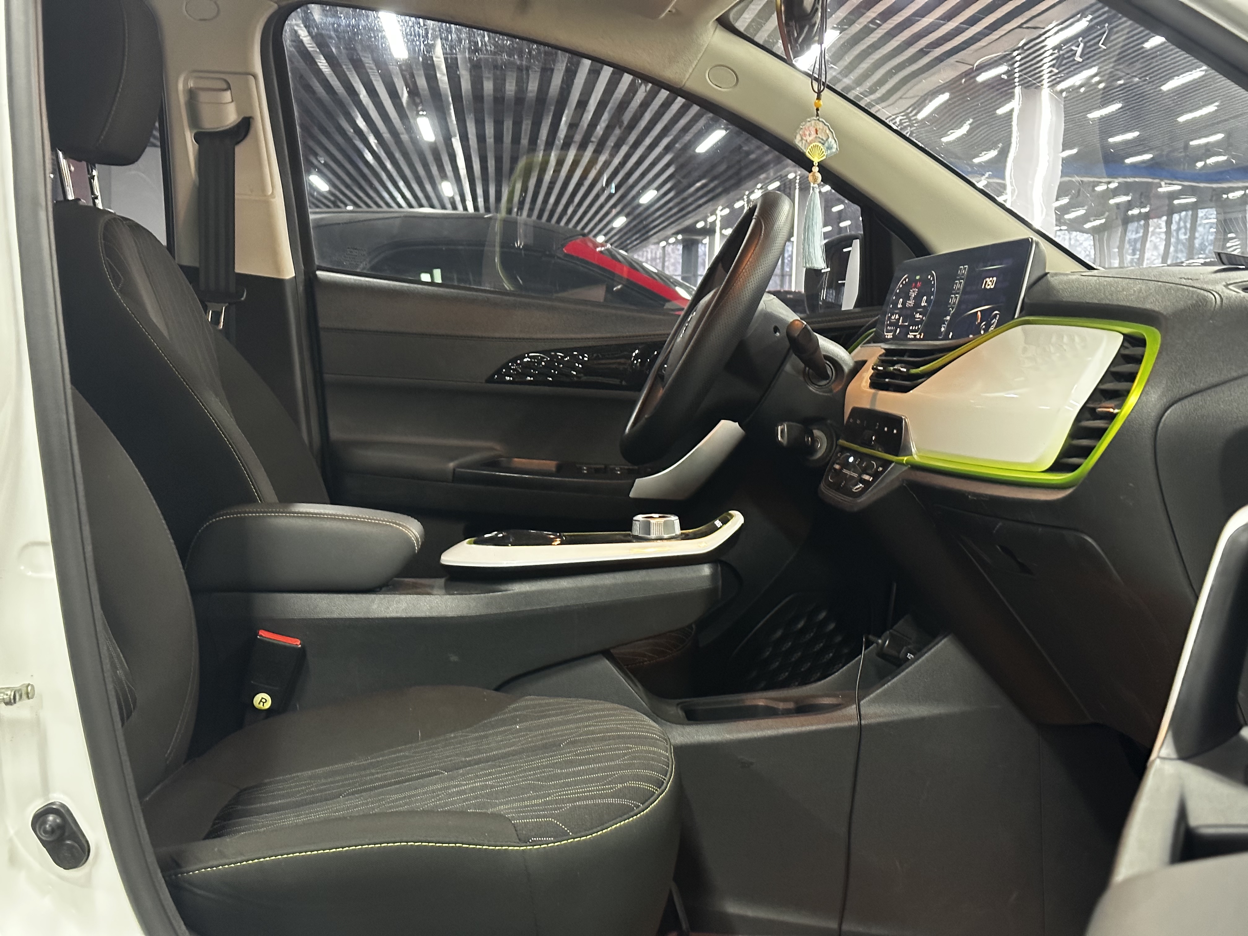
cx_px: 624
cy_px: 468
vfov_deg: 30.3
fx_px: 1731
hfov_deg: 39.7
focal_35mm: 48
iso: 500
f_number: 1.78
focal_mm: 6.86
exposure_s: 1/25
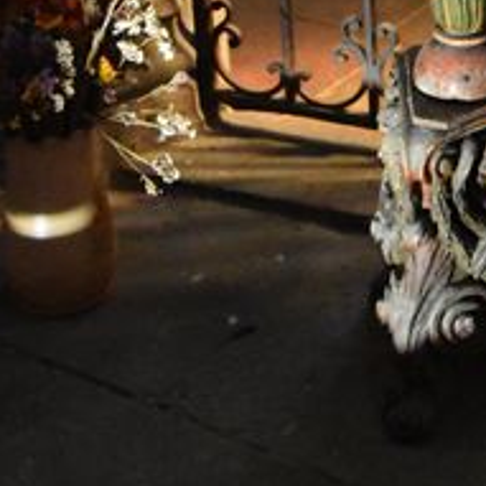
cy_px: -282
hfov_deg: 16.6
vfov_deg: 15.4
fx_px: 1636
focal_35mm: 103
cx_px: 467
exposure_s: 1/60
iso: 9000
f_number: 3.5
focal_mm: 22
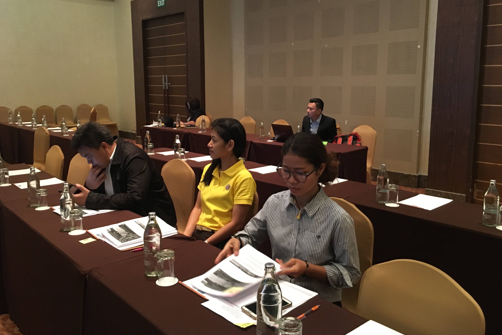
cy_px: 150
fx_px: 432
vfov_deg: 42.3
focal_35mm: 31
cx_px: 252
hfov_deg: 60.3
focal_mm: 4.15
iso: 200
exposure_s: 1/17
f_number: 2.2
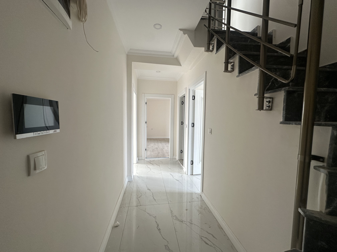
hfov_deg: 102.1
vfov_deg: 85.7
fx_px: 136
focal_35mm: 14
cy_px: 126
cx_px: 168
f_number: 2.2
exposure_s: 1/99
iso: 100
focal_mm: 2.22
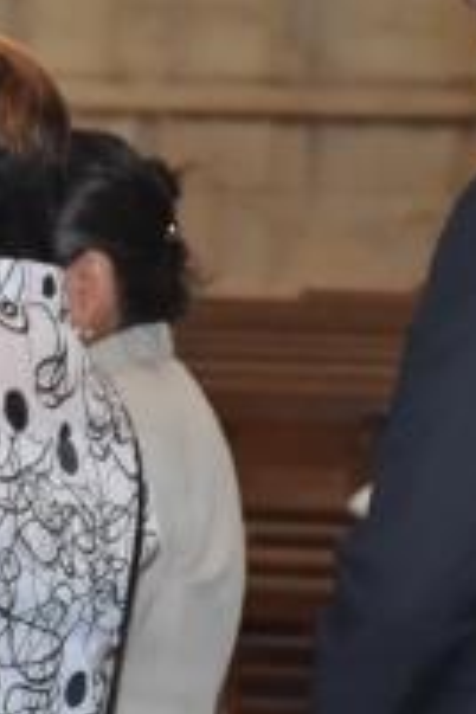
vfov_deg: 3.9
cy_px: 286
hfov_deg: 2.6
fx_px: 10590
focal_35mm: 534
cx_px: -270
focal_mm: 70
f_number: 5.3
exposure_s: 1/80
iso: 1250
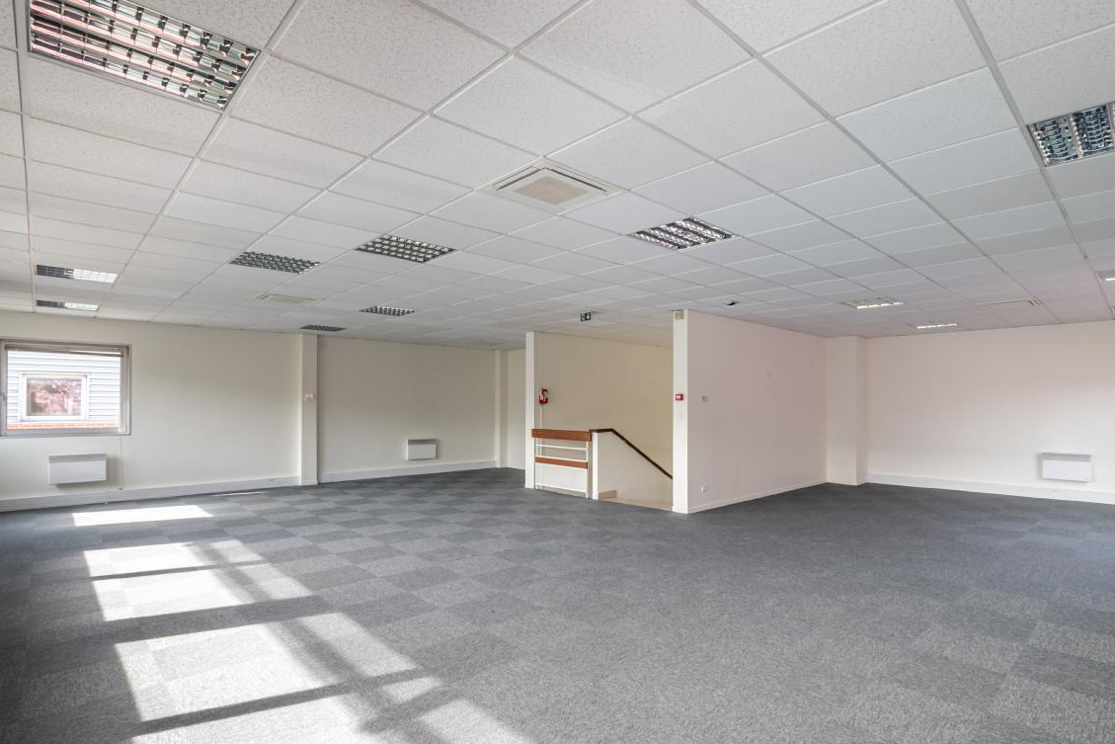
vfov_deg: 70.4
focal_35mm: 17
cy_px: 397
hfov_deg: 92.8
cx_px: 630
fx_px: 527
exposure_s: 1/5
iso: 200
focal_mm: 10
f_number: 16
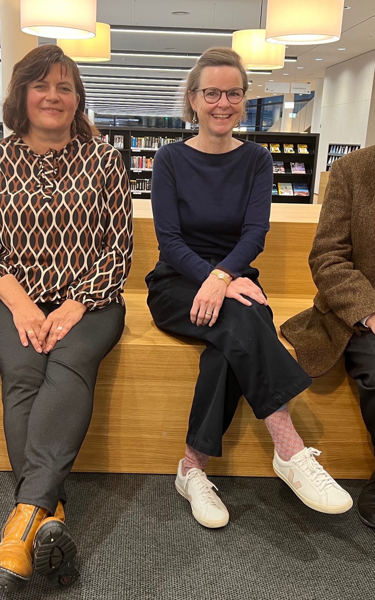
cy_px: 300
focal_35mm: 37
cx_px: 163
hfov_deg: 34.4
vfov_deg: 52.7
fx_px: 605
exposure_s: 1/49
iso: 160
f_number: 1.5
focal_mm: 5.7
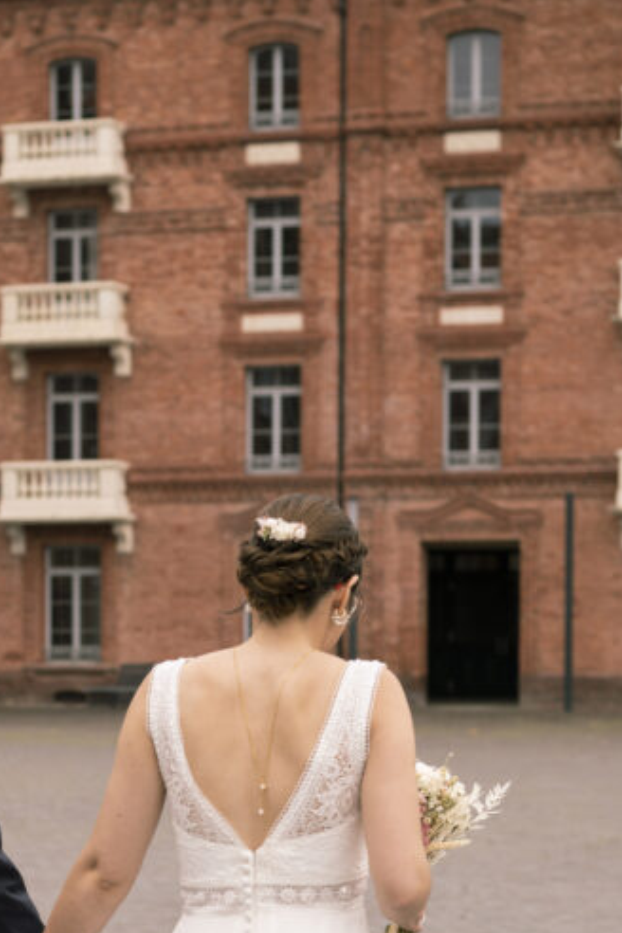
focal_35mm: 117
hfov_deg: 11.7
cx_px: 157
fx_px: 3032
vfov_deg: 17.2
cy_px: 880
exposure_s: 1/125
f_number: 4
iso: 100
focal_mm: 50
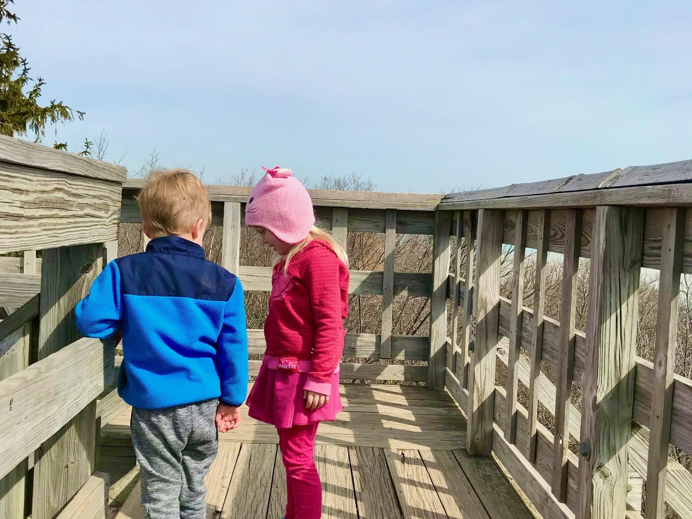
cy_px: 260
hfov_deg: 63.4
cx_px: 346
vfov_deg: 49.7
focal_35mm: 28
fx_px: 560
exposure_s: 1/2994
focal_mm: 3.99
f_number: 1.8
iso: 20
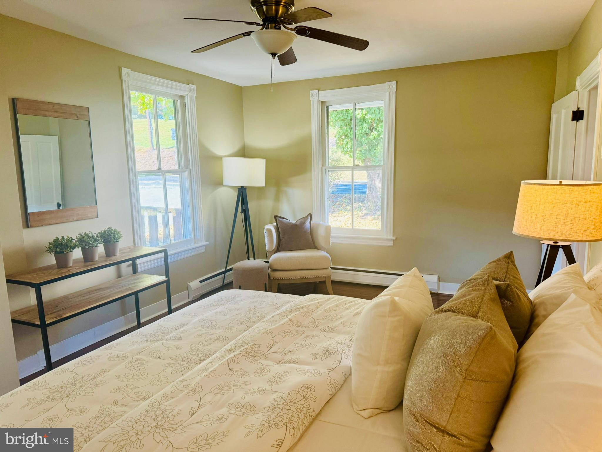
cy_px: 226
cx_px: 301
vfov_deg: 56.8
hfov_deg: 71.6
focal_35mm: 24
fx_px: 417
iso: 200
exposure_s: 1/121
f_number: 1.78
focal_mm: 6.76
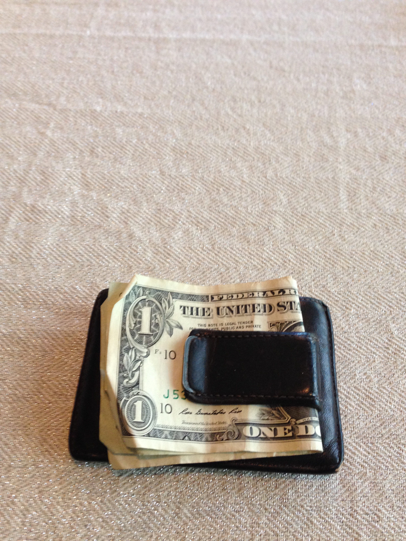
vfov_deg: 55.4
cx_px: 203
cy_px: 270
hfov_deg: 42.9
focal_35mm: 33
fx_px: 516
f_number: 2.4
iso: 160
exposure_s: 1/20
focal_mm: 4.12
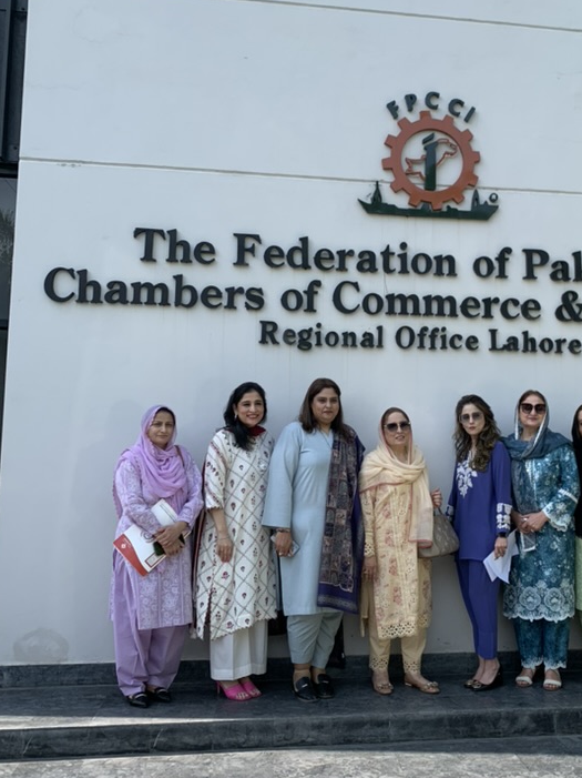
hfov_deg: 37.2
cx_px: 397
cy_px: 380
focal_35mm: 38
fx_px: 853
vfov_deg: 49.0
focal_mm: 4.25
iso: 25
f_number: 1.8
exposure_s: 1/783
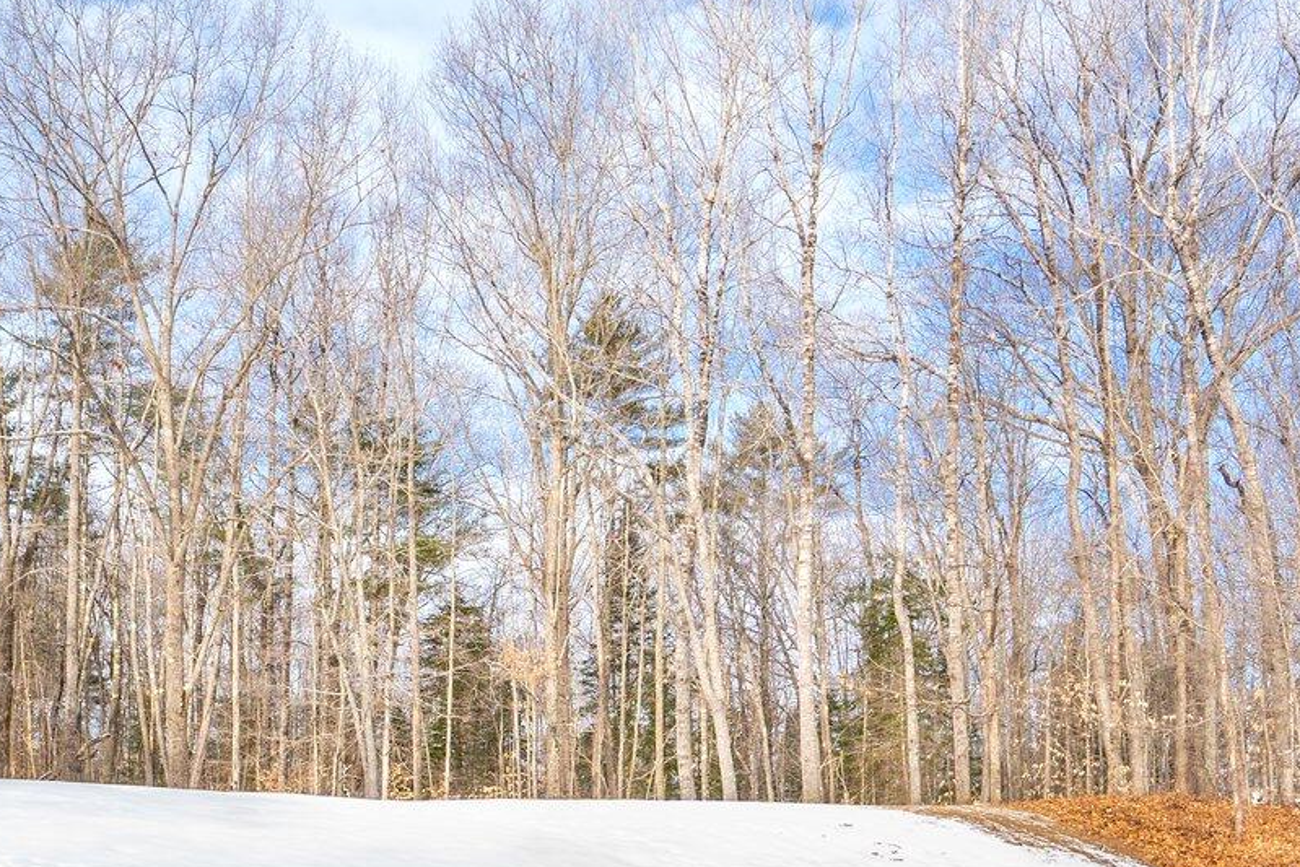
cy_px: 983
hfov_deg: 46.5
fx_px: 1481
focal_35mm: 41
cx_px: 418
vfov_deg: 29.1
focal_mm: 16
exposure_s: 1/60
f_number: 9
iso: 80
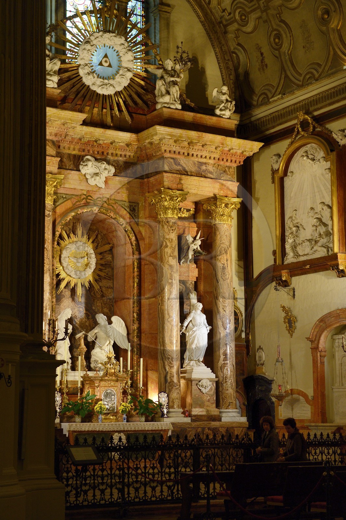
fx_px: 1011
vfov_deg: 28.9
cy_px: 260
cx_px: 173
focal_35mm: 70
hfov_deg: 19.4
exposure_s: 1/80
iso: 1600
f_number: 4.5
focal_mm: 70
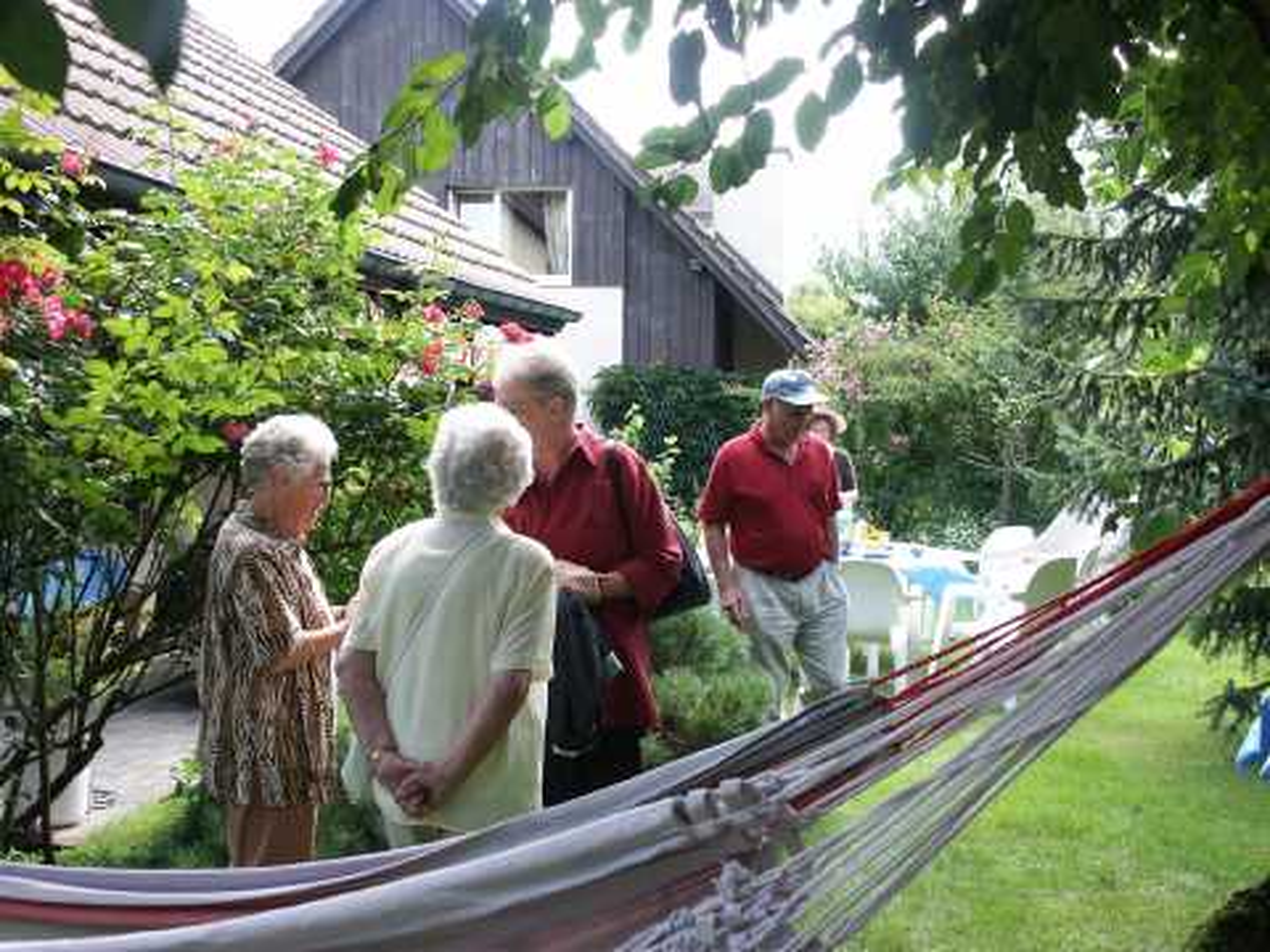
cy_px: 476
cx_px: 635
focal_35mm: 56
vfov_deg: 26.1
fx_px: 2055
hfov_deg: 34.3
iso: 100
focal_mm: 14.38
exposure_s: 1/125
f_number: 4
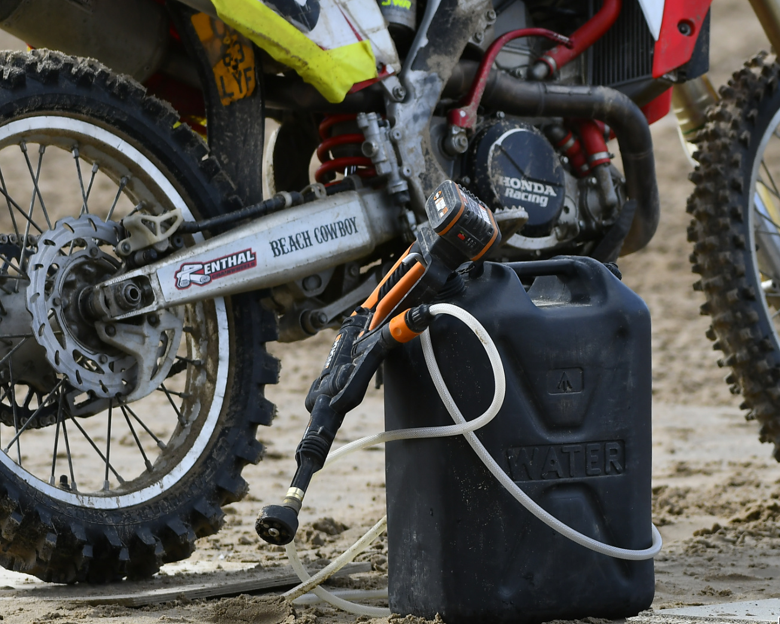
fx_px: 9465
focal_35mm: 410
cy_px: 291
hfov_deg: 4.7
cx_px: 377
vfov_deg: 3.8
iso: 180
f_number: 4.5
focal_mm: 200
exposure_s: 1/500
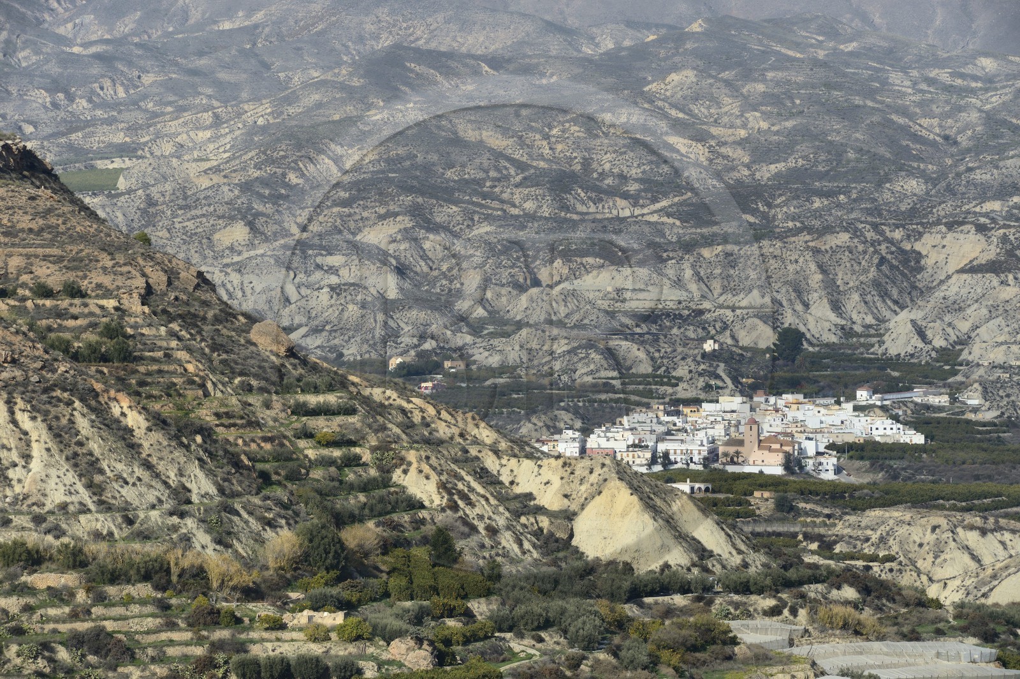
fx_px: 5662
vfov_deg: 6.9
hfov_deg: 10.3
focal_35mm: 200
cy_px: 340
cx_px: 510
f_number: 14
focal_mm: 200
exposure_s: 1/250
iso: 200
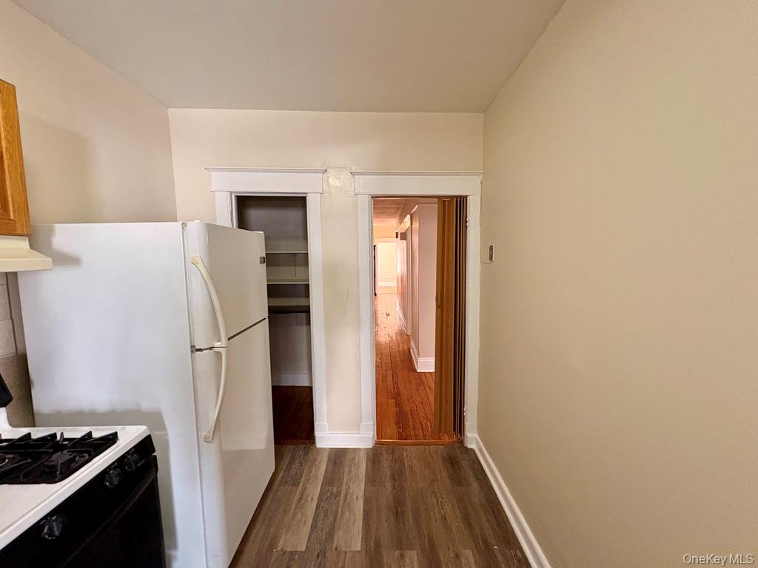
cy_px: 284
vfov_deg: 85.7
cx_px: 379
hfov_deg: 102.1
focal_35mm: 14
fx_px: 307
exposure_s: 1/60
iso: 400
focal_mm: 2.22
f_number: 2.2
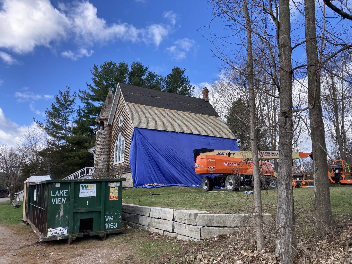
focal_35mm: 28
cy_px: 132
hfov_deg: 63.4
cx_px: 176
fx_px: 285
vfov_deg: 49.7
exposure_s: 1/934
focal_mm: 3.99
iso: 20
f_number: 1.8
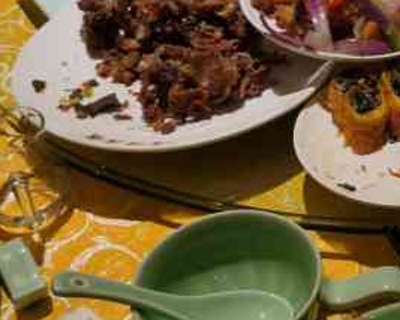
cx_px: 427
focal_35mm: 69
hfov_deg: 25.7
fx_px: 817
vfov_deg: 22.1
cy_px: 116
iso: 50
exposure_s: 1/213
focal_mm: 5.56
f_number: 1.6
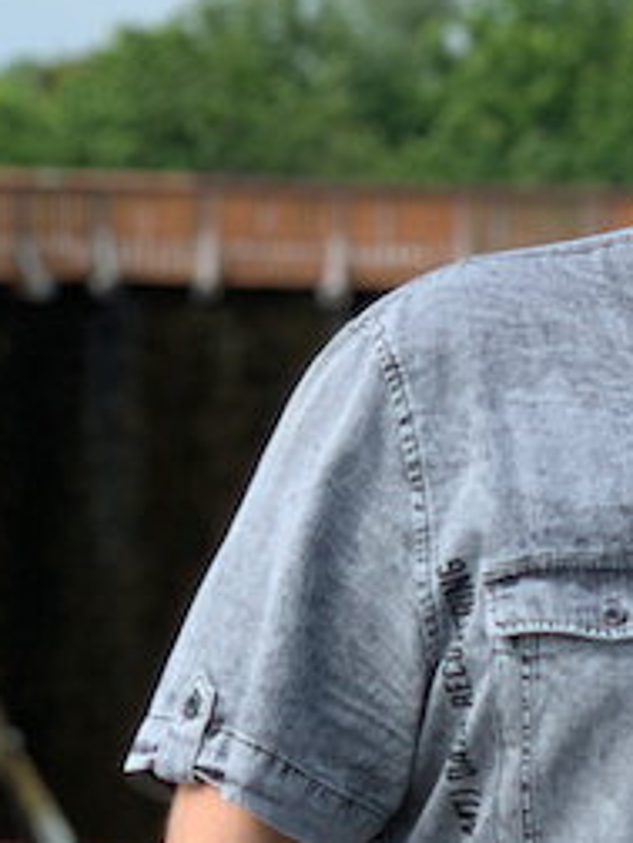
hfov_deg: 8.8
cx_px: 854
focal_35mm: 165
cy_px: 756
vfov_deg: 11.9
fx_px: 4023
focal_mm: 6
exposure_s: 1/1261
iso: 16
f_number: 2.4
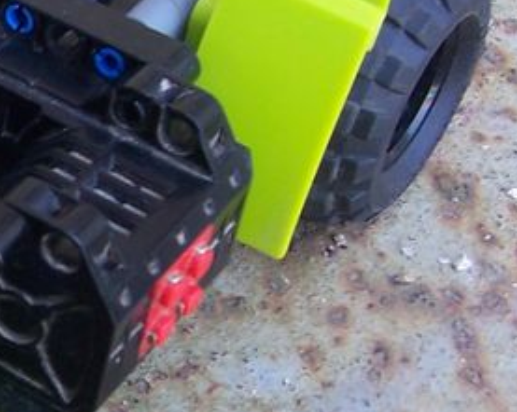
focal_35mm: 130
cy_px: 233
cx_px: -131
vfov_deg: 11.8
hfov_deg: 14.3
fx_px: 1987
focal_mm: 6
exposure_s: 1/60
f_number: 3
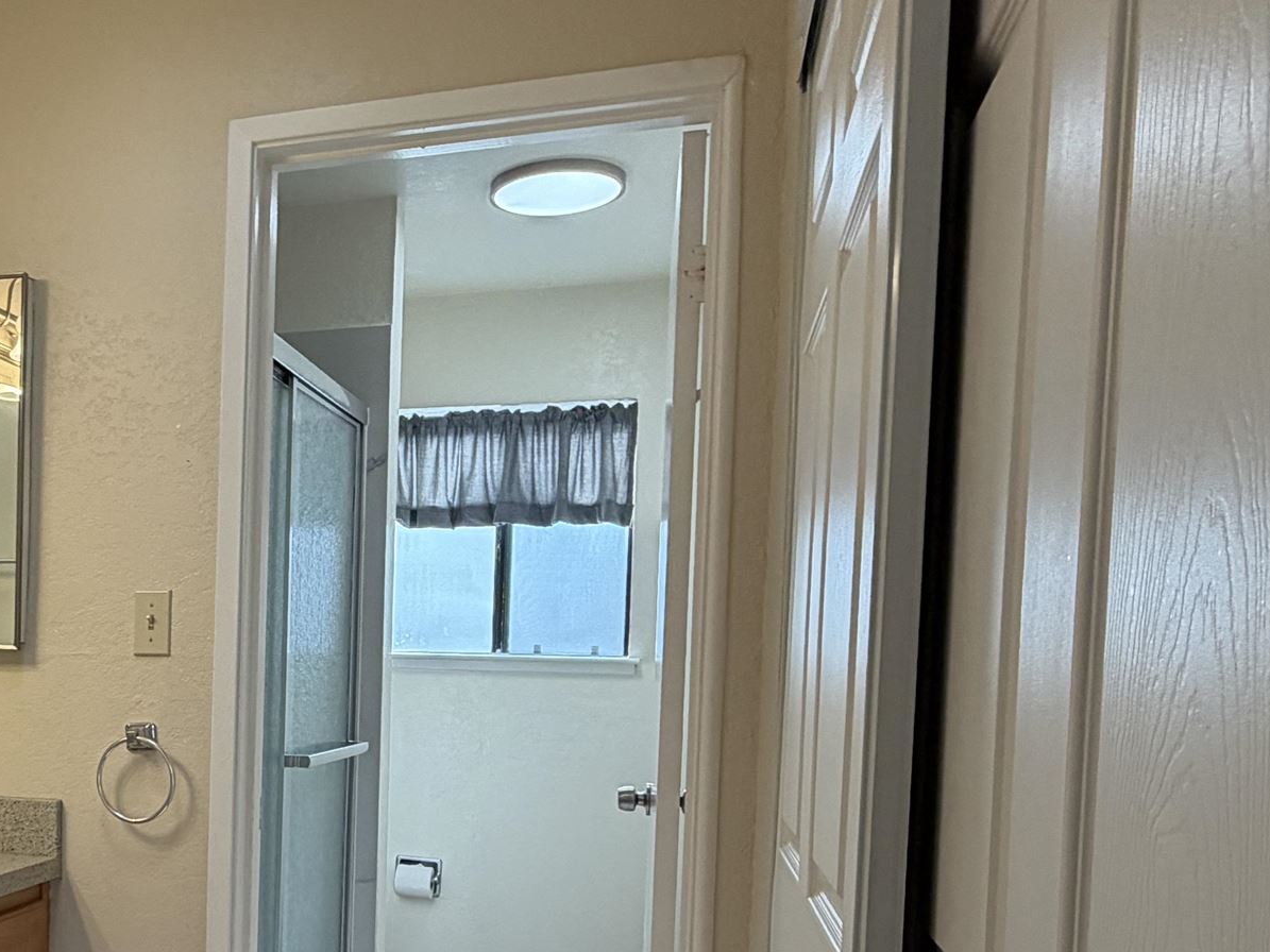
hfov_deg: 47.6
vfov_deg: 38.6
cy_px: 714
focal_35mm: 36
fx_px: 1321
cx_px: 198
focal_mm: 2.22
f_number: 2.2
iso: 125
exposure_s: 1/120
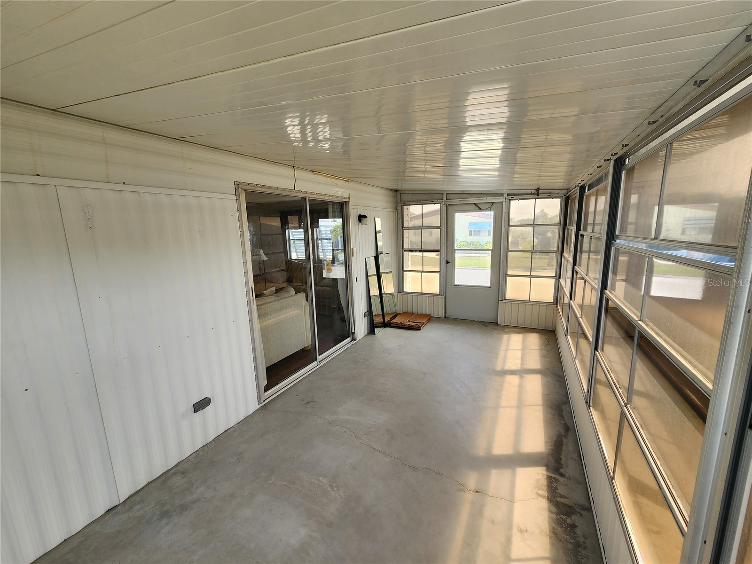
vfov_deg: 89.9
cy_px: 282
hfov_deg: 106.2
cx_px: 376
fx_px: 282
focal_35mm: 13
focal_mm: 2.2
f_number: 2.2
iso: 64
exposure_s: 1/120
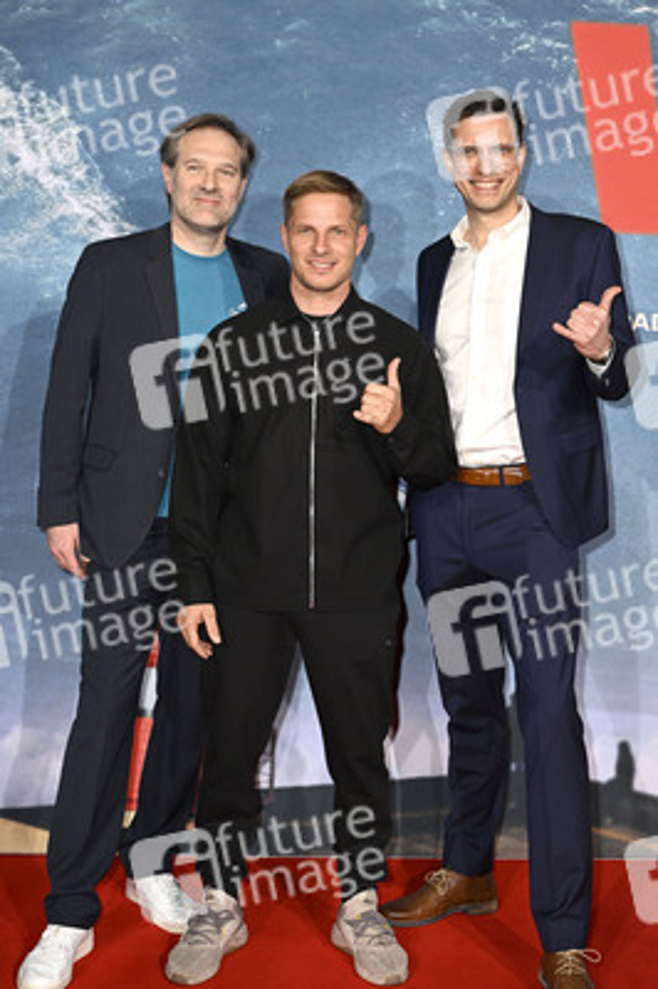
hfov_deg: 29.8
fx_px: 1236
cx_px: 329
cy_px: 494
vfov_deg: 43.6
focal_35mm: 45
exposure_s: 1/200
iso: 100
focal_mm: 45
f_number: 3.5
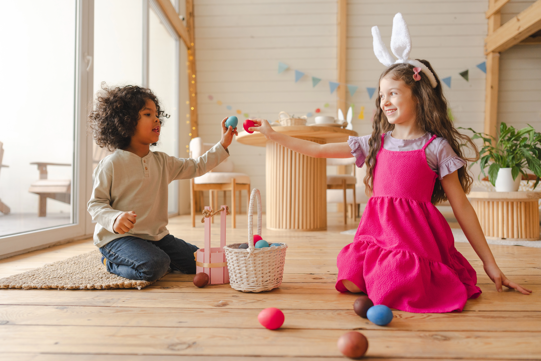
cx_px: 270
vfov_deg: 53.1
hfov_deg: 73.7
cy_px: 180
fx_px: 361
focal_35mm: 24
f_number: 2
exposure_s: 1/640
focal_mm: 24
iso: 640
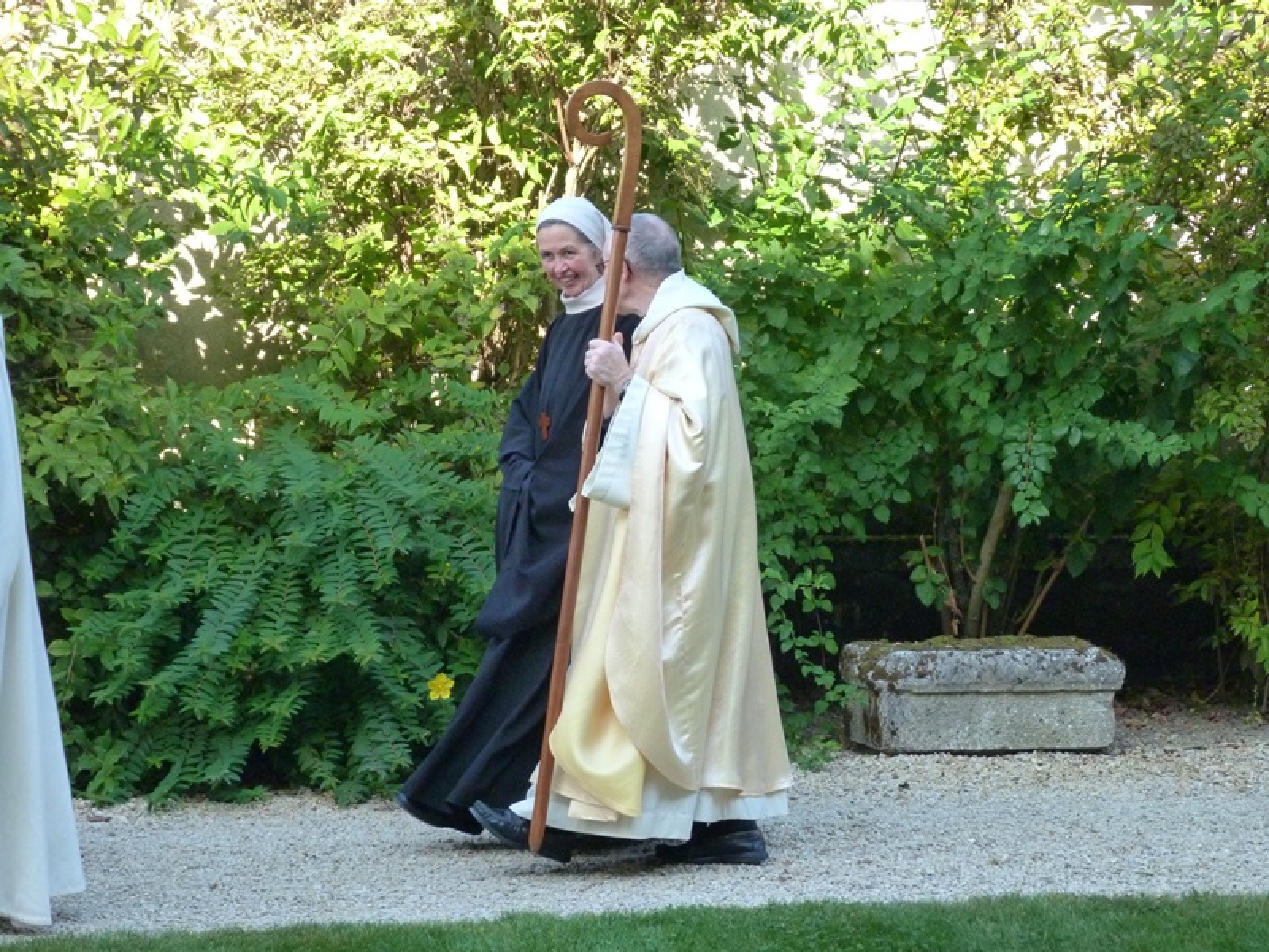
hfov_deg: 15.2
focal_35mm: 130
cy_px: 476
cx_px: 634
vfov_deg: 11.4
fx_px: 4766
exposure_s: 1/320
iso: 500
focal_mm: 23.5
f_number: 3.6
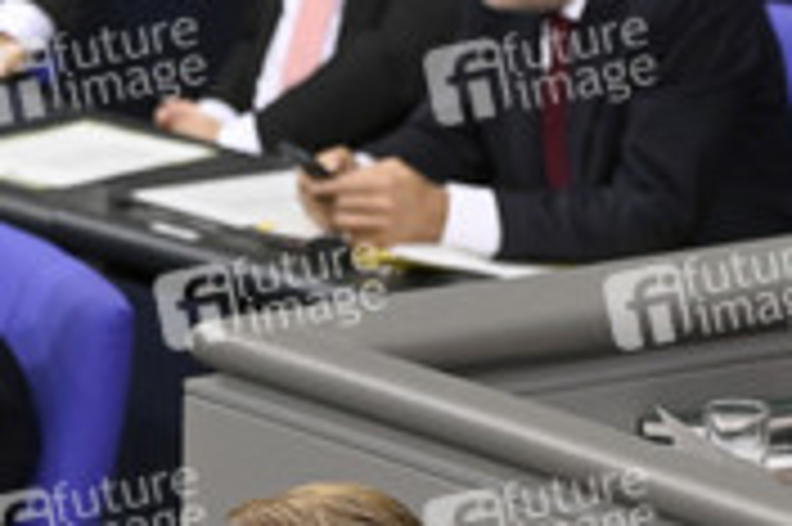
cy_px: 634
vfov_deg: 2.1
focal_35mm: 668
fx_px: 14682
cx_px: 151
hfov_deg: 3.1
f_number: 6.3
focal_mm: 260
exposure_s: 1/320
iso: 10000
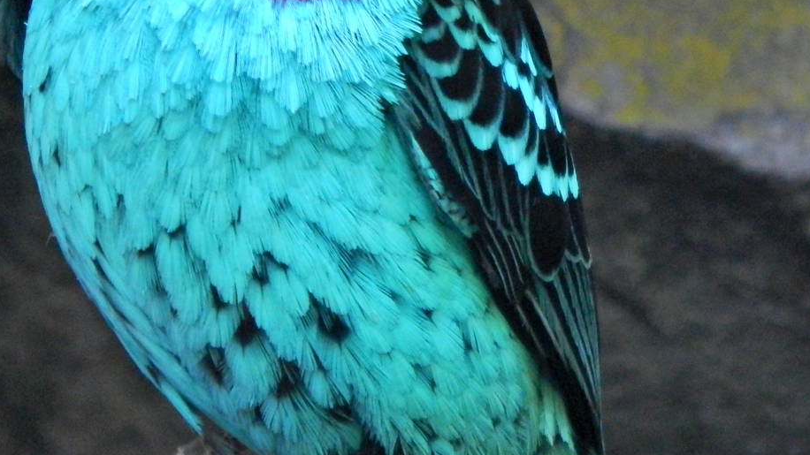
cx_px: 309
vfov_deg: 0.9
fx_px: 27596
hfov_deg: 1.7
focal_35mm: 1285
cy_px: 158
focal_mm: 120
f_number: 5.8
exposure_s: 1/25
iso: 800
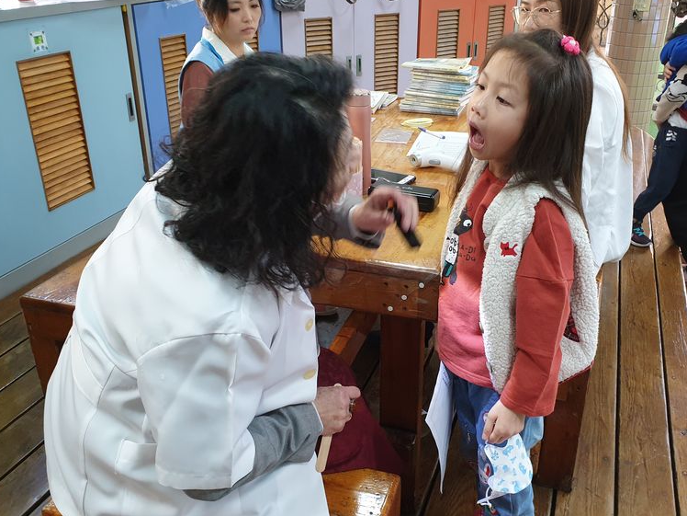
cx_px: 396
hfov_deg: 55.1
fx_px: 655
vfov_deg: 42.9
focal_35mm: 33
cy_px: 256
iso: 200
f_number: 2.4
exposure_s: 1/60
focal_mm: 4.3
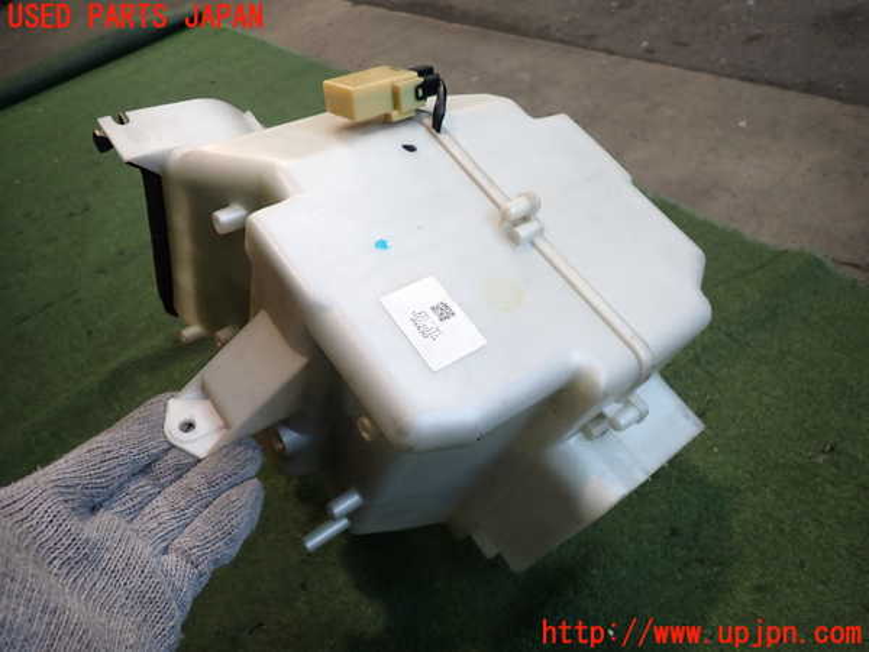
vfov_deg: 54.9
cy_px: 326
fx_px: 628
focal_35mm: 25
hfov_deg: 69.4
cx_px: 434
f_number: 2
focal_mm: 4.5
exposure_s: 1/125
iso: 200
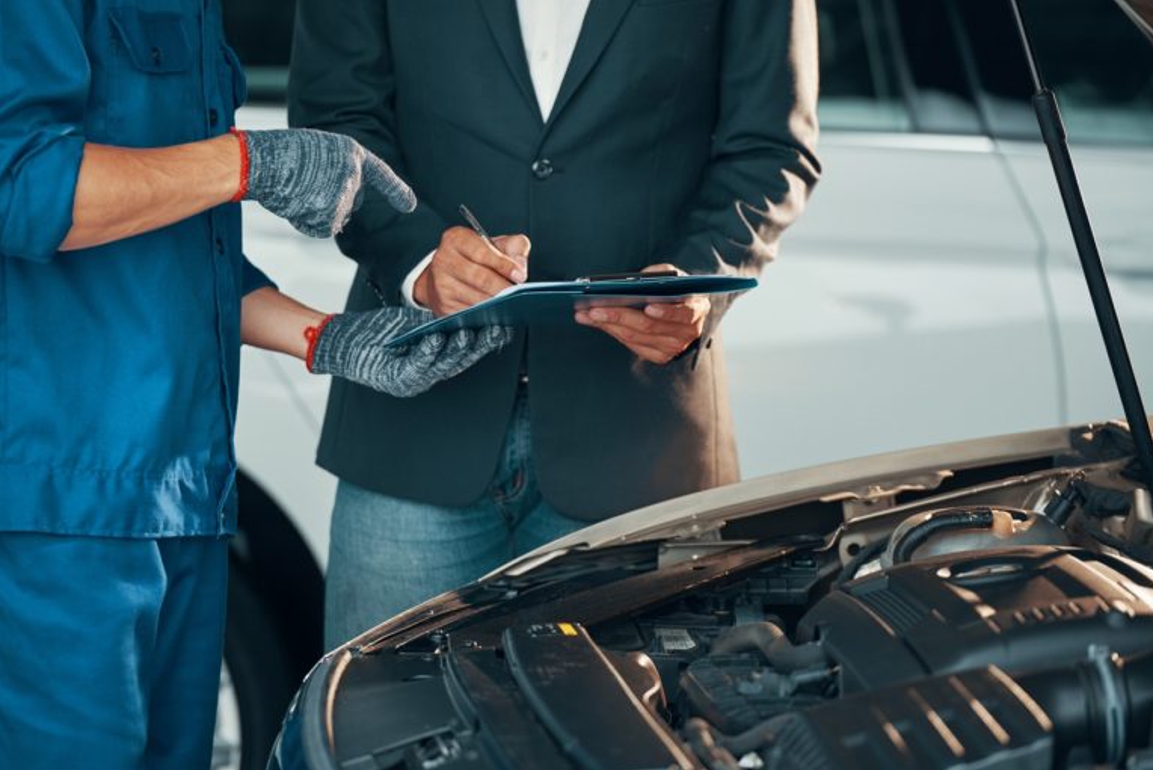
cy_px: 386
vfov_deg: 6.8
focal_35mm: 201
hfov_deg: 10.2
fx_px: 6440
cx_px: 578
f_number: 4
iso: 280
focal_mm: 200
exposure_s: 1/250
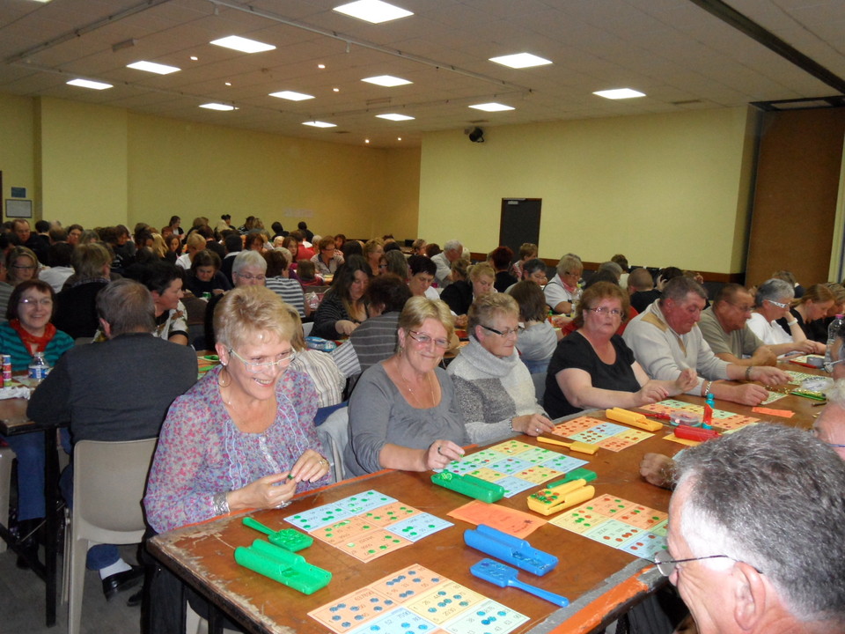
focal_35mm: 28
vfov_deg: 49.7
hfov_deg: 63.4
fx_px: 683
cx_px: 422
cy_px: 317
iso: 400
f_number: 3.4
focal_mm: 4.6
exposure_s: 1/30
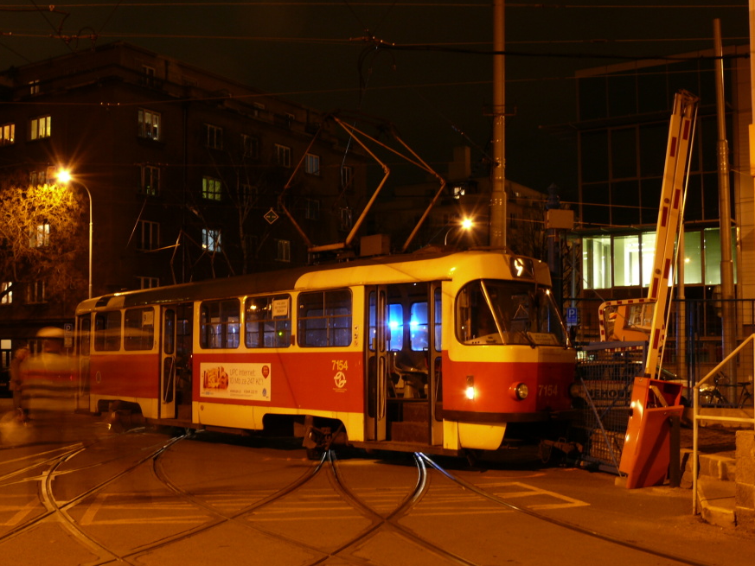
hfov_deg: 44.7
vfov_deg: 34.3
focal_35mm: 42
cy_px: 323
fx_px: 916
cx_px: 323
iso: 100
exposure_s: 6
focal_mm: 7.4
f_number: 5
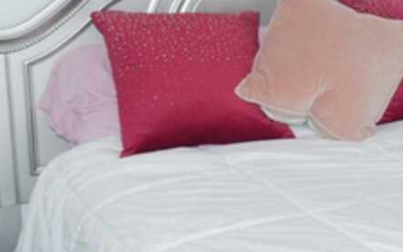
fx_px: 933
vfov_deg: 15.1
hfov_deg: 22.5
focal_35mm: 85
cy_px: 5
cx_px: 478
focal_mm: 14
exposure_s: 1/25
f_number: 4
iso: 200
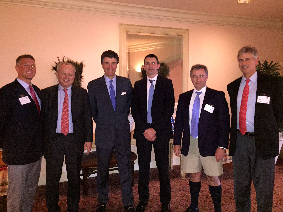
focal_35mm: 29
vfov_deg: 48.2
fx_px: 237
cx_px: 142
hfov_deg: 61.7
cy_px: 106
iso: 400
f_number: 2.2
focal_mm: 4.15
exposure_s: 1/16
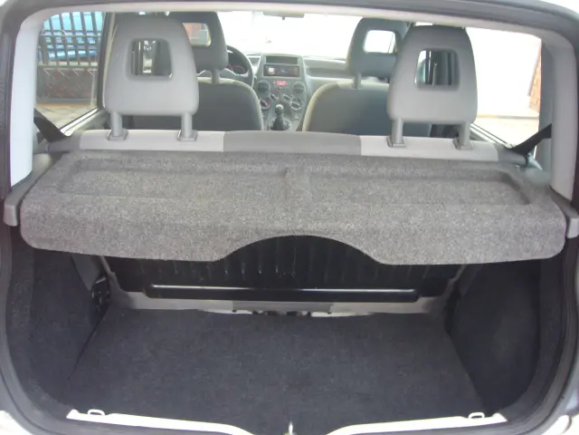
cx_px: 290
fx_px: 468
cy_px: 218
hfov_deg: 63.4
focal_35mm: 28
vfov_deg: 49.7
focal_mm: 4.6
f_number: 2.8
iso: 125
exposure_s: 1/15
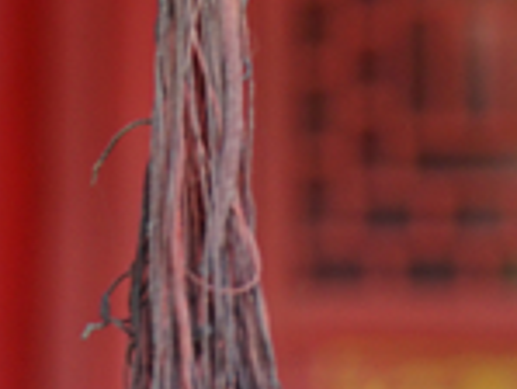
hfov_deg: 5.7
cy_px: -759
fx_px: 5127
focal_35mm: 343
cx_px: -118
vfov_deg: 4.2
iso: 250
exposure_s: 1/80
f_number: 5.6
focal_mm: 63
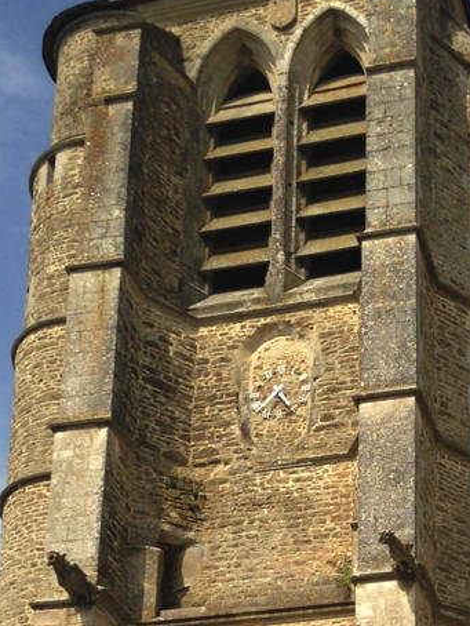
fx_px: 1682
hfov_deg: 15.8
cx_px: 394
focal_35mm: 93
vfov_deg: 20.2
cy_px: 670
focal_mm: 4.12
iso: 50
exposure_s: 1/2008
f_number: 2.4
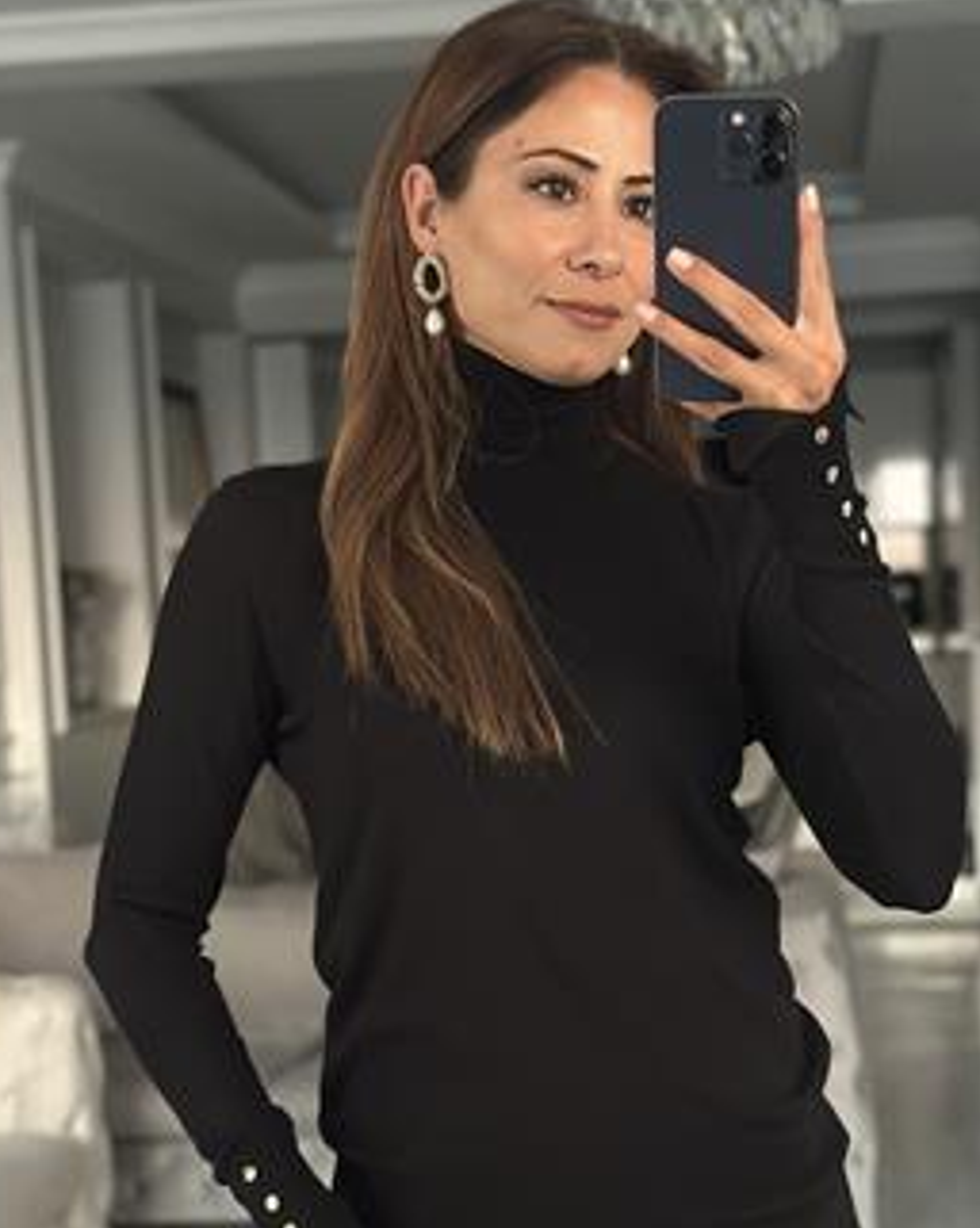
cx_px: 551
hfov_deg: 20.7
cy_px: 796
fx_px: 2688
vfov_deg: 25.6
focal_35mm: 74
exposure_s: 1/40
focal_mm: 6.86
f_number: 1.78
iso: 640
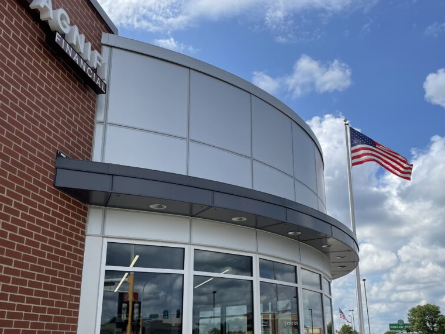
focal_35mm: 35
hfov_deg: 52.6
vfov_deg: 40.5
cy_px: 201
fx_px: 450
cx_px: 240
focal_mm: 4.2
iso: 32
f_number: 1.6
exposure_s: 1/4831
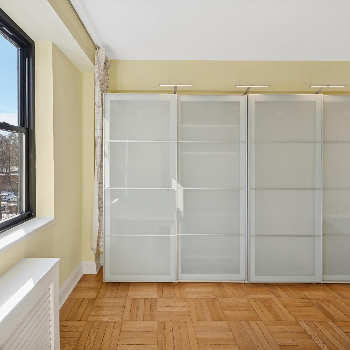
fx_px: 206
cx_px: 151
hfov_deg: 80.3
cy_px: 176
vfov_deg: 80.7
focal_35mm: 18
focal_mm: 14
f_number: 11
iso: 200
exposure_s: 1/40
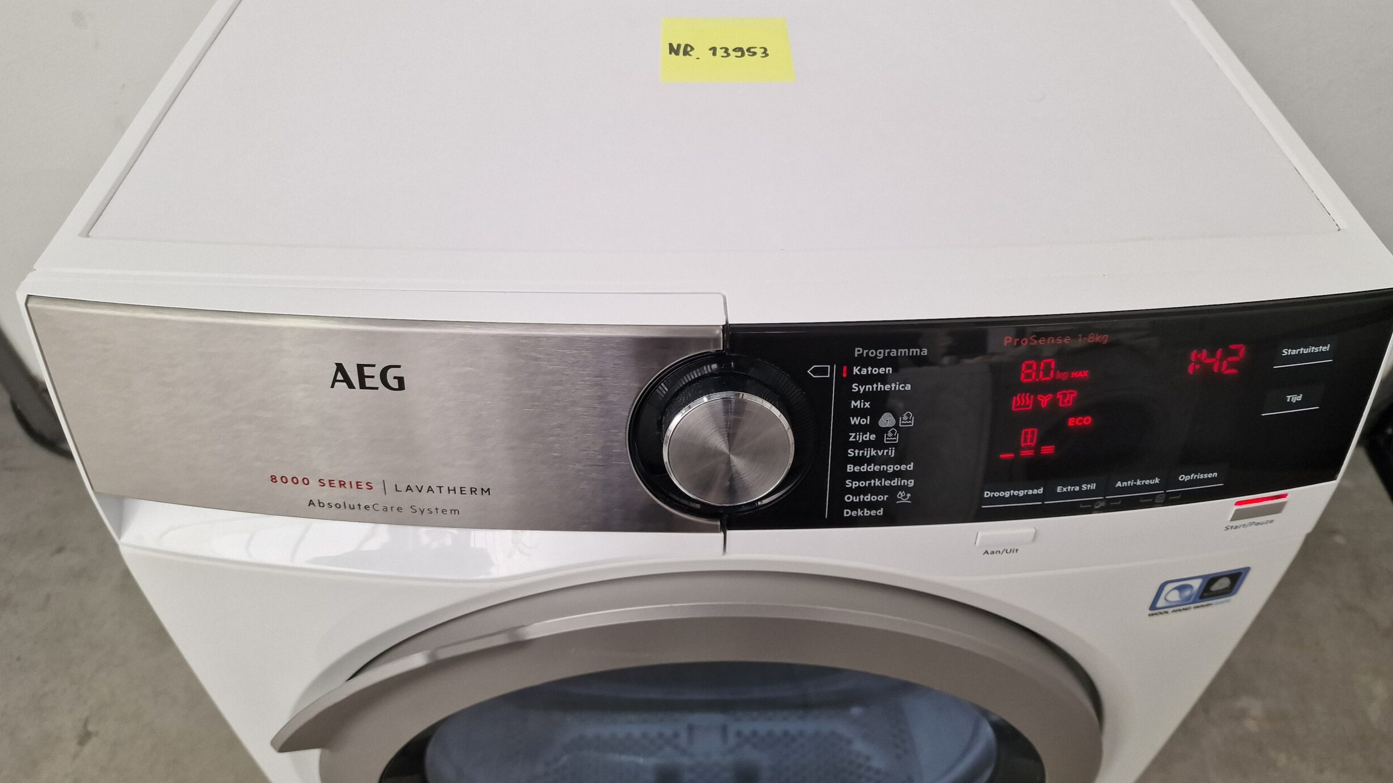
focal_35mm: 26
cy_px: 367
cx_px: 706
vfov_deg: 44.4
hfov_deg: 71.9
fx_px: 960
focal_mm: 6.4
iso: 64
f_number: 1.8
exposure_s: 1/100
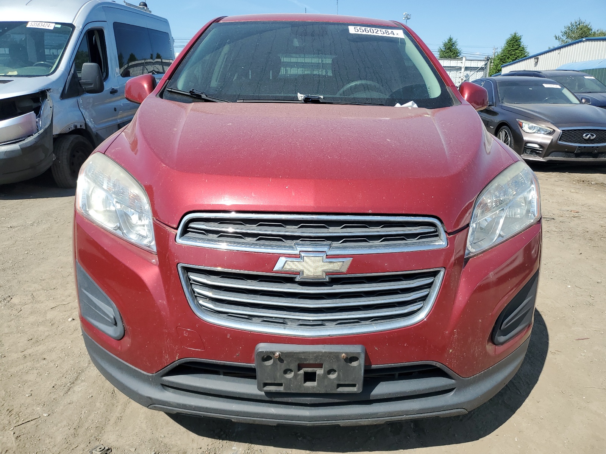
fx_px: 455
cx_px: 303
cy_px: 227
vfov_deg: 53.1
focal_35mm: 26
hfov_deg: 67.3
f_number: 1.5
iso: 50
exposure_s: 1/2500
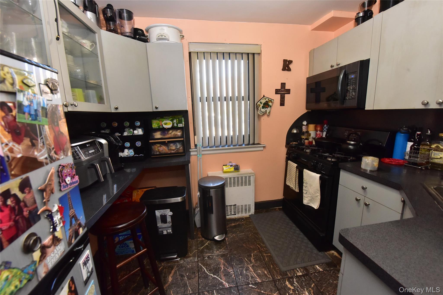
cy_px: 148
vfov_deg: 81.2
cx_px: 222
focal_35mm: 14
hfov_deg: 104.3
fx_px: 172
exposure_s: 1/60
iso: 3200
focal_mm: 14
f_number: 9
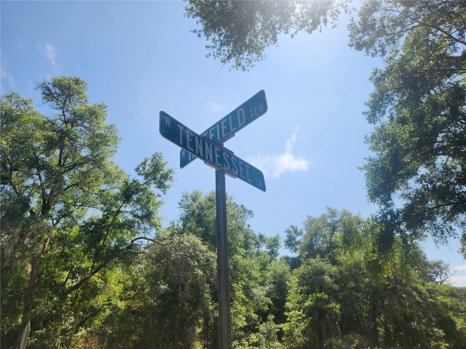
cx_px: 233
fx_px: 310
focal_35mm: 23
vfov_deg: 58.9
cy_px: 174
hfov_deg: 73.9
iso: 20
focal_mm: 5.4
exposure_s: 1/1829
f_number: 1.8
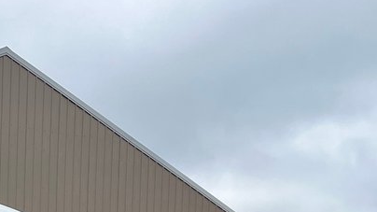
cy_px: 495
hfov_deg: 18.6
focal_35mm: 106
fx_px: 1059
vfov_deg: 10.1
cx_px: -126
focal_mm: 5.1
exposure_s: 1/3413
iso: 50
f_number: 1.6
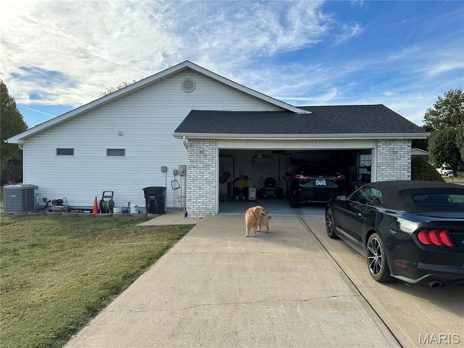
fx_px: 322
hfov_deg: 71.6
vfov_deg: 56.8
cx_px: 232
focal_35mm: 24
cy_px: 174
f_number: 1.78
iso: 80
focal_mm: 6.86
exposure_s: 1/3861
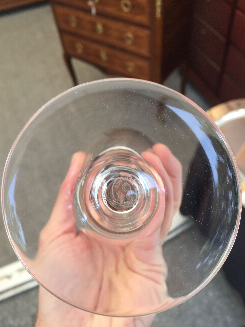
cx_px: 122
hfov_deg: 48.2
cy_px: 164
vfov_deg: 61.7
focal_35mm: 29
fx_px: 274
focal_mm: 4.15
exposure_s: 1/50
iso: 40
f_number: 2.2
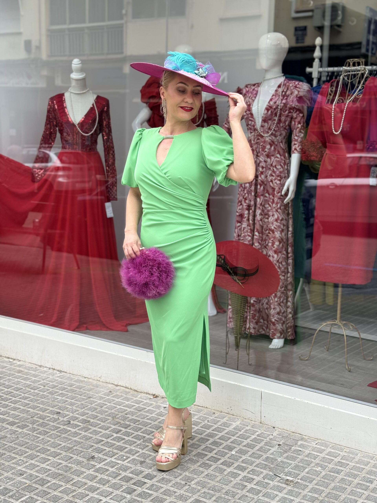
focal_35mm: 48
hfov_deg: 30.3
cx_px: 188
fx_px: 697
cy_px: 252
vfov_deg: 39.7
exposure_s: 1/271
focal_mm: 6.86
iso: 64
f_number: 1.78
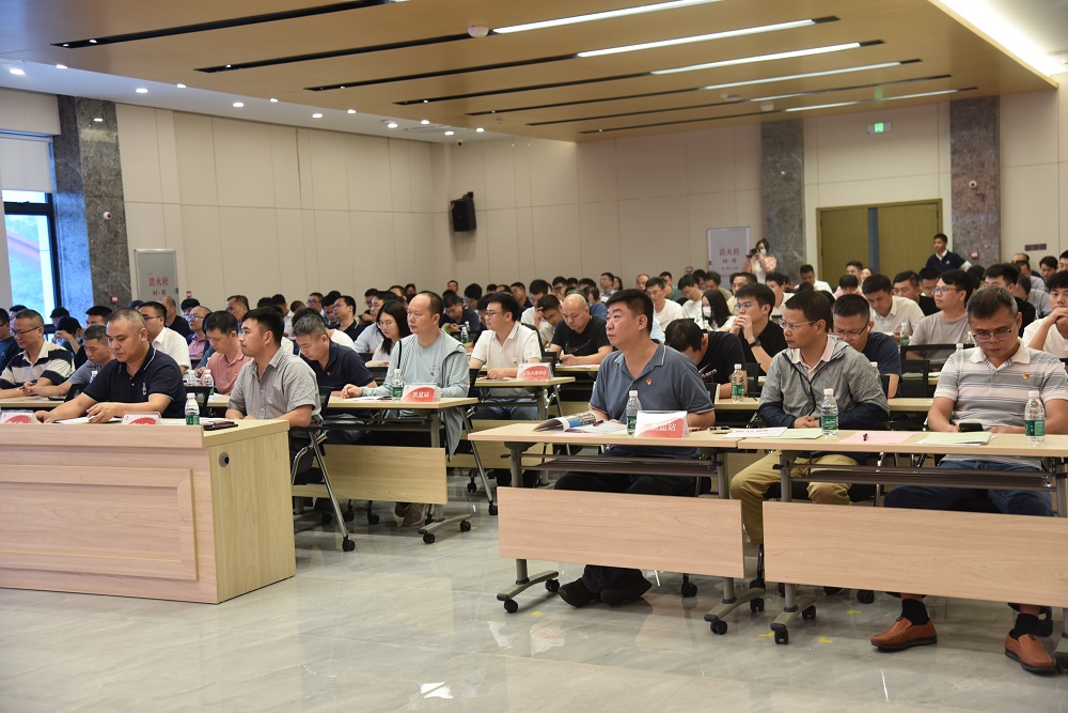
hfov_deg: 44.5
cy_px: 356
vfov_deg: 30.5
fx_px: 1305
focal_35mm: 44
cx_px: 534
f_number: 4
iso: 560
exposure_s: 1/60
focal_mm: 44
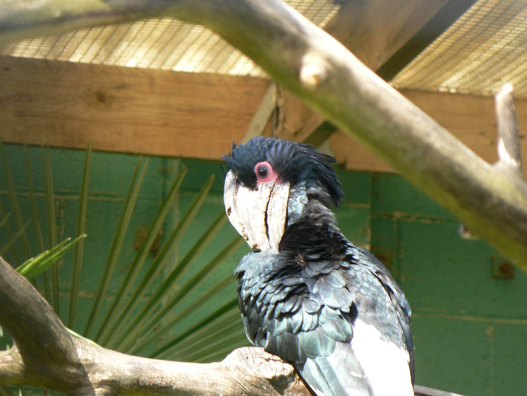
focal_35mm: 178
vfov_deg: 8.3
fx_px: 2710
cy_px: 198
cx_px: 264
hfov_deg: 11.1
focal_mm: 29.7
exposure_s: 1/100
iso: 80
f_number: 4
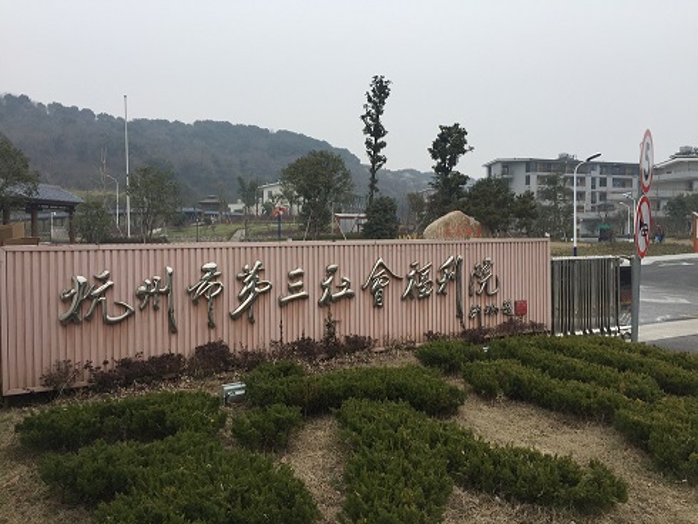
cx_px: 349
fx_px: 585
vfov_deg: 48.3
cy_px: 262
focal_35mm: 29
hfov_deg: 61.6
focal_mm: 4.15
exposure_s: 1/989
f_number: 2.2
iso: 32
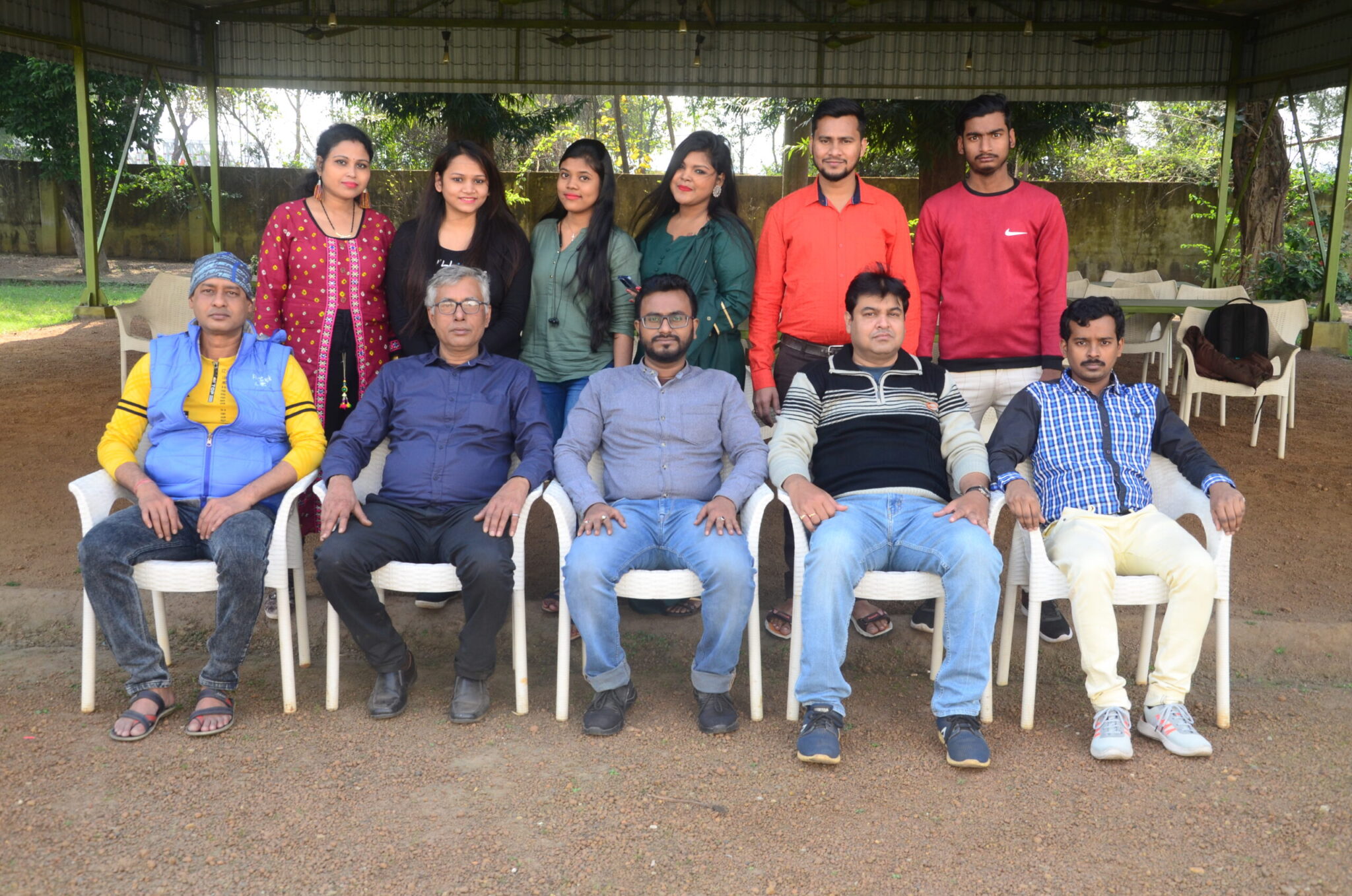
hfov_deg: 46.5
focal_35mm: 42
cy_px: 448
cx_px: 676
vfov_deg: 31.8
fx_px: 1574
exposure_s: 1/100
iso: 250
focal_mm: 28
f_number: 6.3
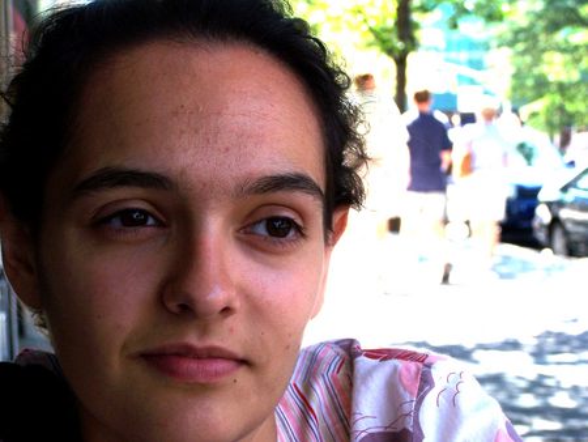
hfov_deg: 26.0
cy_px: 221
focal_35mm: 75
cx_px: 294
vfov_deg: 19.7
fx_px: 1275
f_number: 3.2
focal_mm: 12.4
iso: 80
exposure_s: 1/160
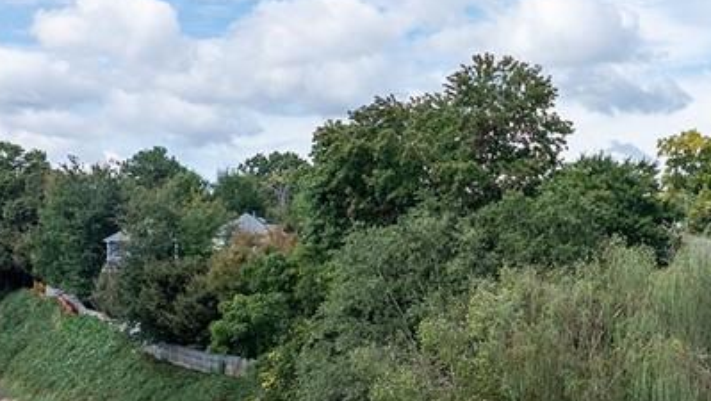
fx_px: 1264
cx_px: 640
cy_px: 273
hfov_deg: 30.1
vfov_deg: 18.0
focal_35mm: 67
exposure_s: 1/8000
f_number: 2.8
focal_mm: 12.29
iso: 160
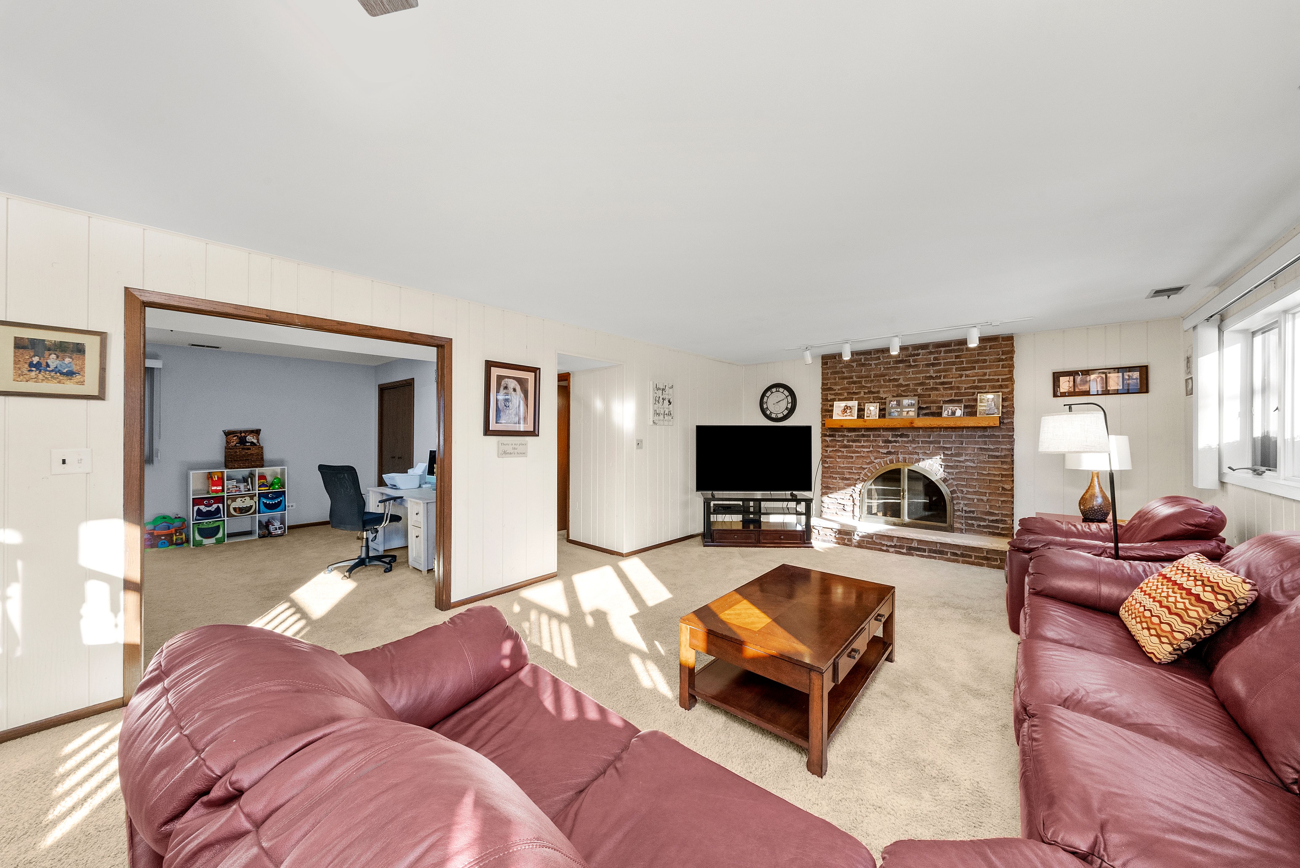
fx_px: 434
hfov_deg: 112.6
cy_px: 434
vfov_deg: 90.1
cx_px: 650
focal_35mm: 12
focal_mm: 12
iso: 2000
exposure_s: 1/20
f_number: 13
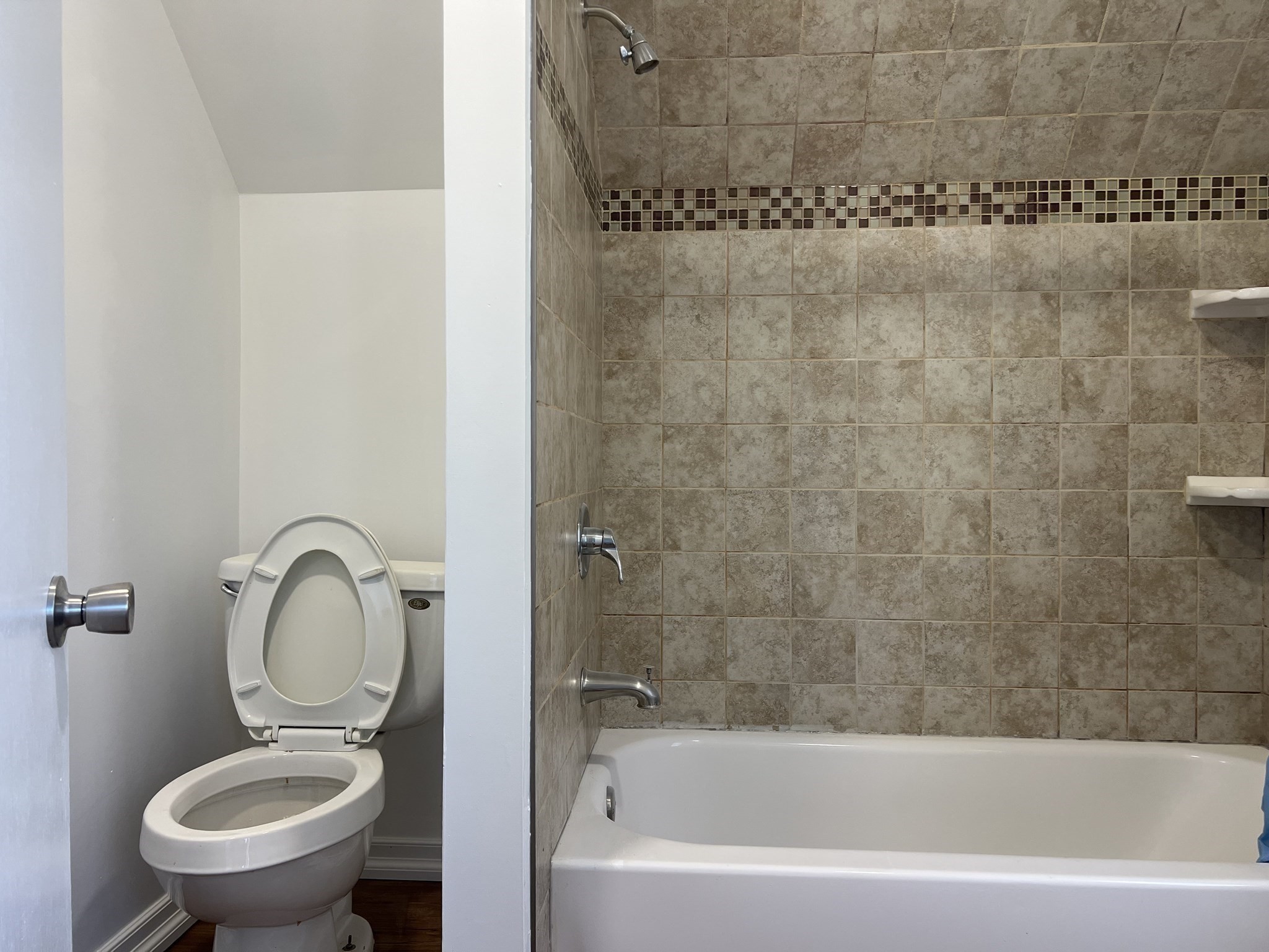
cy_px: 476
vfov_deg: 53.1
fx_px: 953
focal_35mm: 26
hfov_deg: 67.3
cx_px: 634
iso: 80
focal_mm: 5.7
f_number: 1.5
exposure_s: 1/120
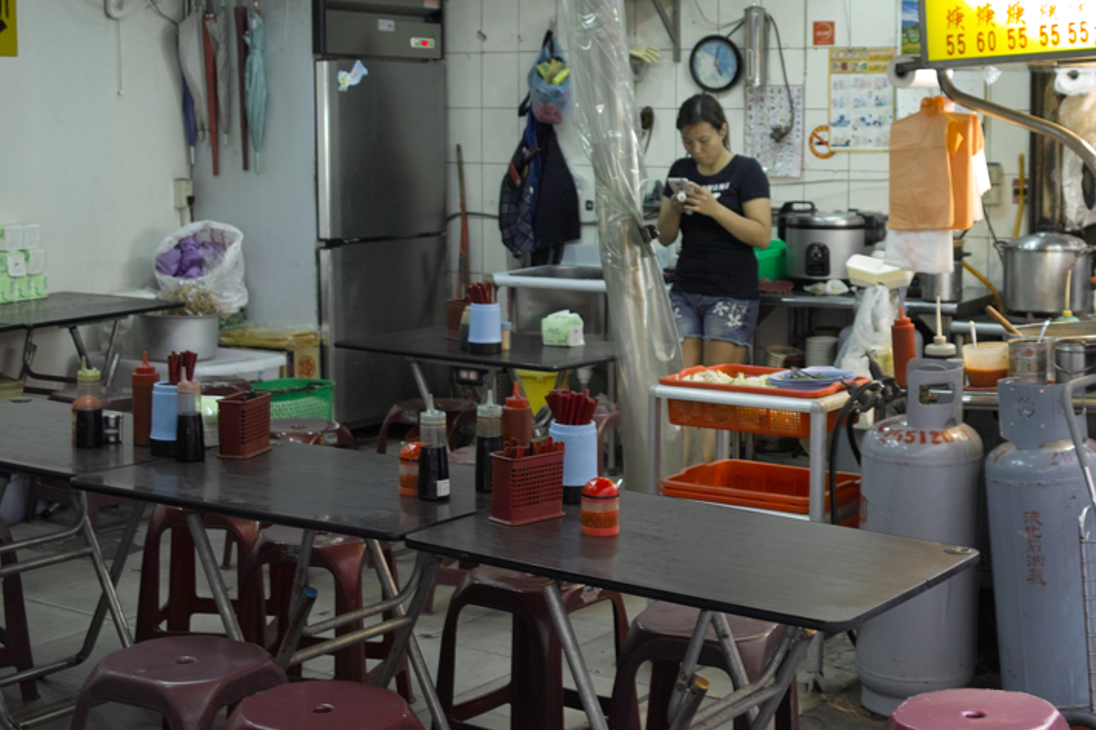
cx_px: 705
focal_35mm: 59
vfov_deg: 22.9
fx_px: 1795
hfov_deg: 33.7
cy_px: 257
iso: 200
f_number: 2.8
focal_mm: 24.2
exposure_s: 1/15
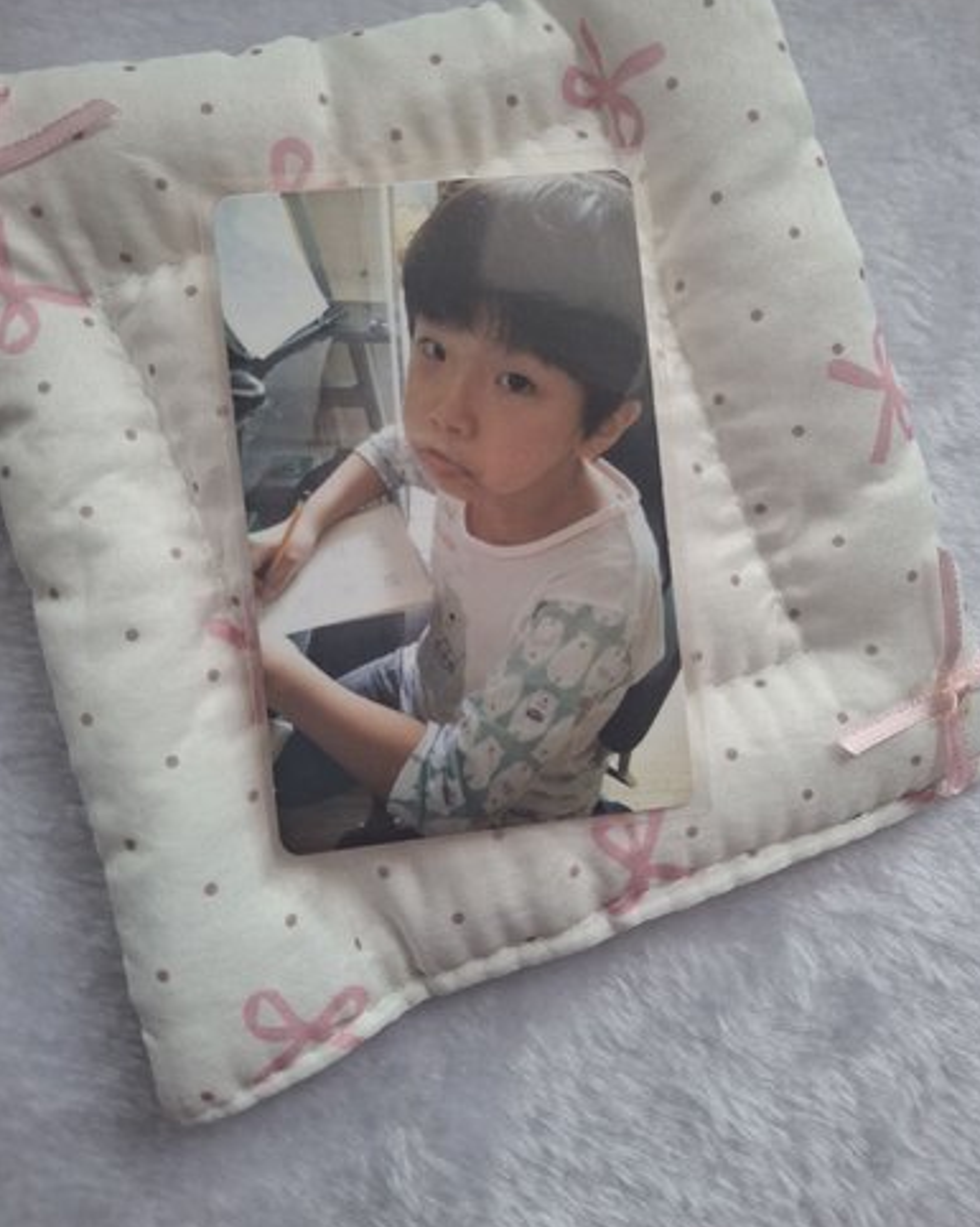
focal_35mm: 27
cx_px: 507
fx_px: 980
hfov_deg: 53.1
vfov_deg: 64.0
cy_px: 574
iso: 200
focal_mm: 4.69
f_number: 1.8
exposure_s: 1/60
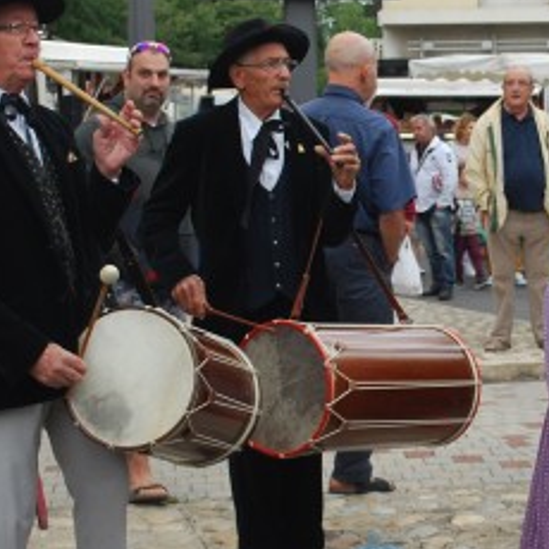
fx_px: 1851
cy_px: 264
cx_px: 444
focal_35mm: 103
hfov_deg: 16.7
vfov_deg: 16.9
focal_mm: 29
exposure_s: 1/125
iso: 200
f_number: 5.6
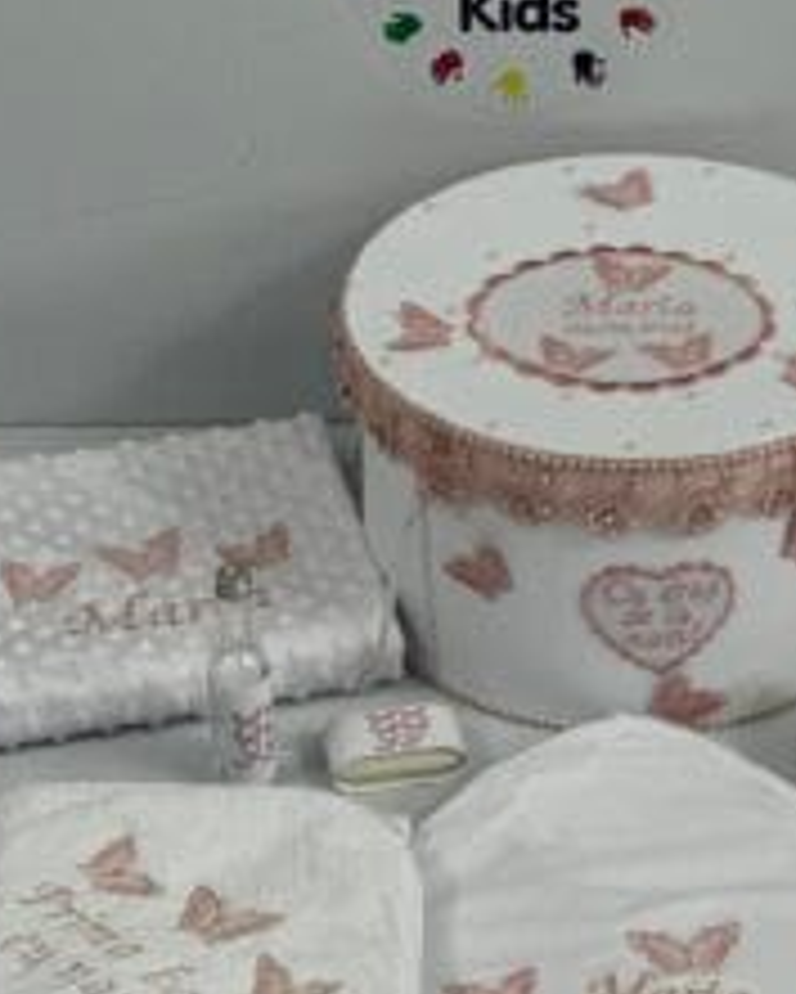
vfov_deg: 14.1
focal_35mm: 136
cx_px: 607
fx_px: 4002
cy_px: 634
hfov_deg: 11.3
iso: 160
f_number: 2.8
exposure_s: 1/100
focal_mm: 9
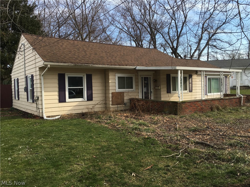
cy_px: 94
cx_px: 125
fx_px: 209
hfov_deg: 61.7
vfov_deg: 48.2
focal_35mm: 29
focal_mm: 4.15
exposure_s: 1/680
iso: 25
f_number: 2.2
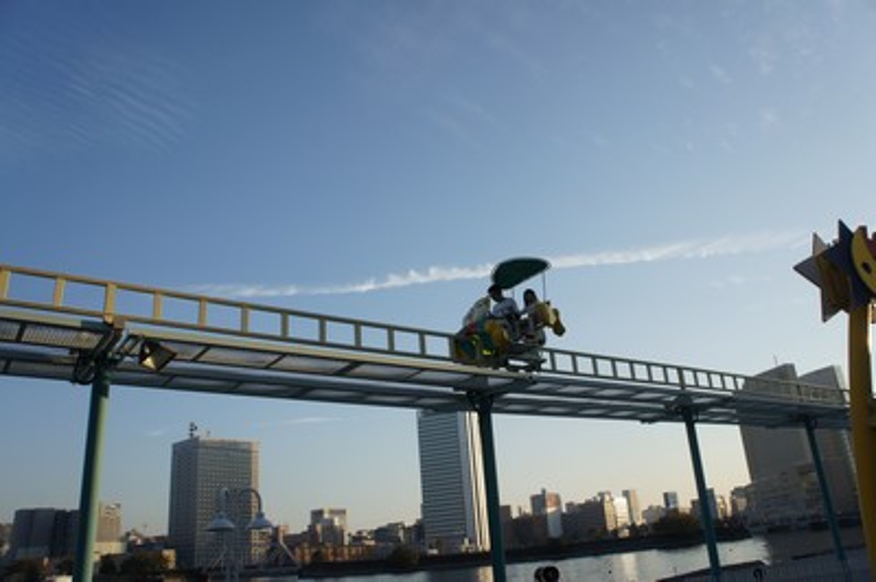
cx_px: 438
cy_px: 291
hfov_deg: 67.4
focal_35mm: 27
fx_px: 656
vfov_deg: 47.9
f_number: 7.1
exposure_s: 1/400
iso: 200
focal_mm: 18
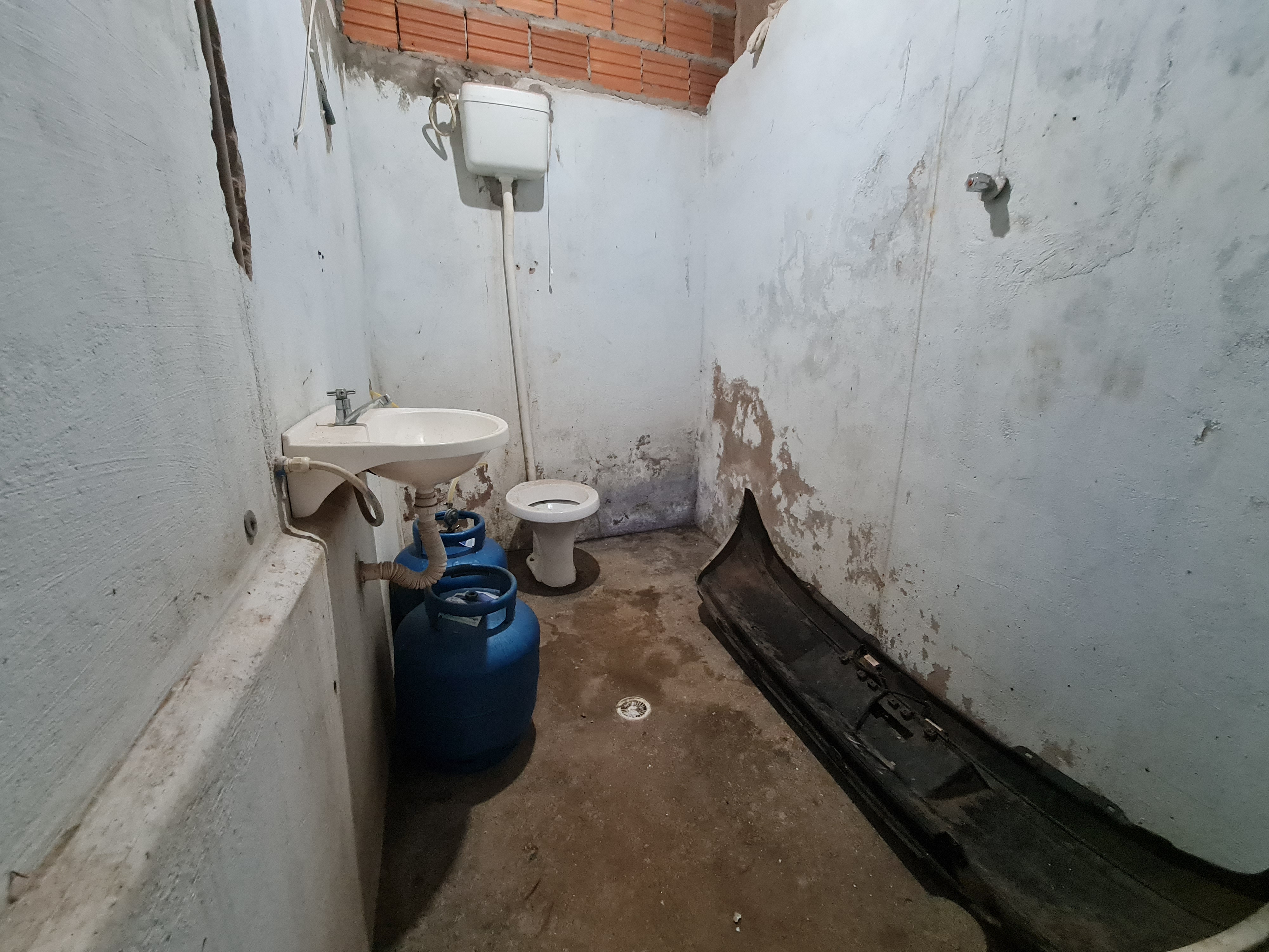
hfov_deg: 106.2
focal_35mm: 13
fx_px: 477
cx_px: 634
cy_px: 476
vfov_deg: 89.9
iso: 640
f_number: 2.2
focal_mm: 2.2
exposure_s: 1/24
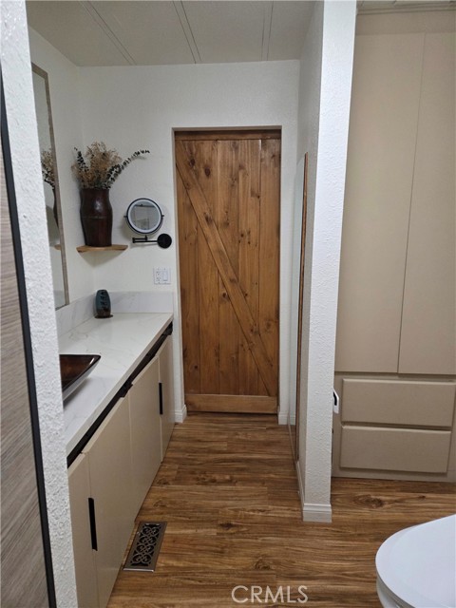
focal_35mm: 23
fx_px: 404
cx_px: 228
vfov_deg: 73.9
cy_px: 304
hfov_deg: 58.9
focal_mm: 5.4
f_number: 1.8
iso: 320
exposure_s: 1/120
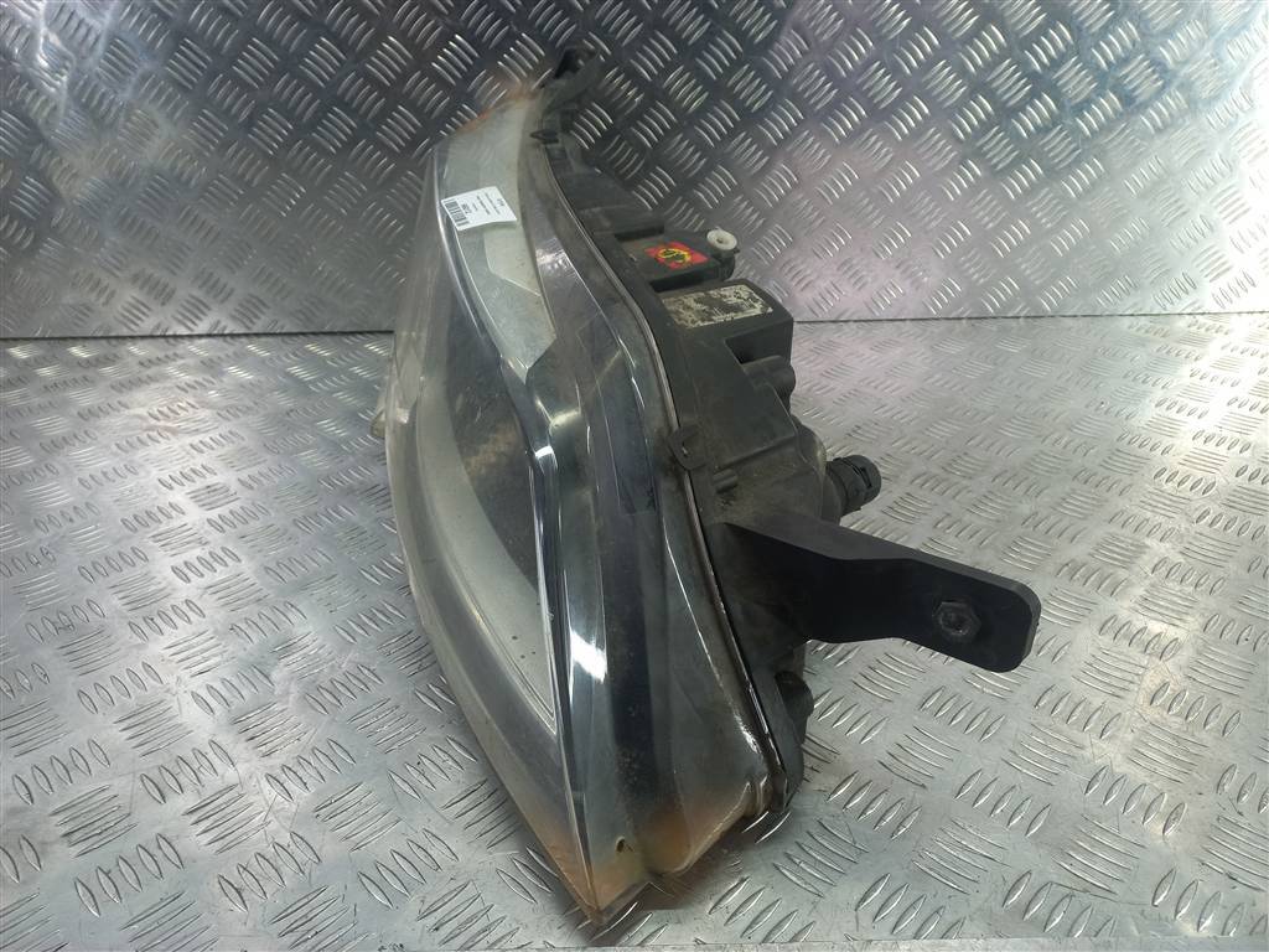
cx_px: 634
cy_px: 476
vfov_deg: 54.9
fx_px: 916
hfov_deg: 69.4
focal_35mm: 25
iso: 64
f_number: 1.8
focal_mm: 4.6
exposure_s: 1/50
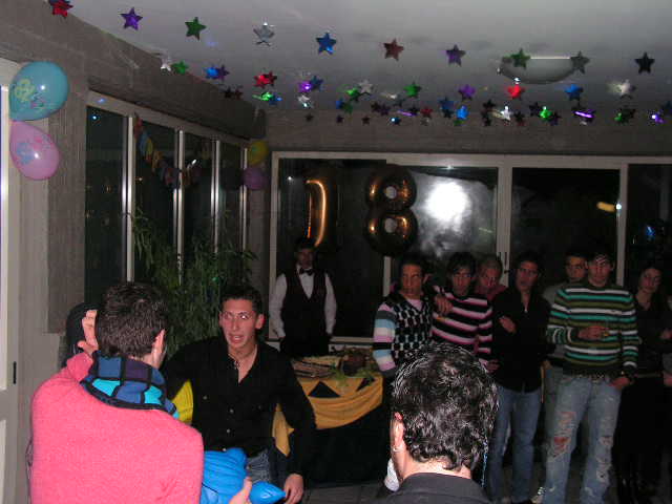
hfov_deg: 42.9
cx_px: 336
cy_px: 252
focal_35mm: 44
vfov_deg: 32.9
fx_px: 854
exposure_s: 1/40
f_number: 3.2
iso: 200
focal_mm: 7.4
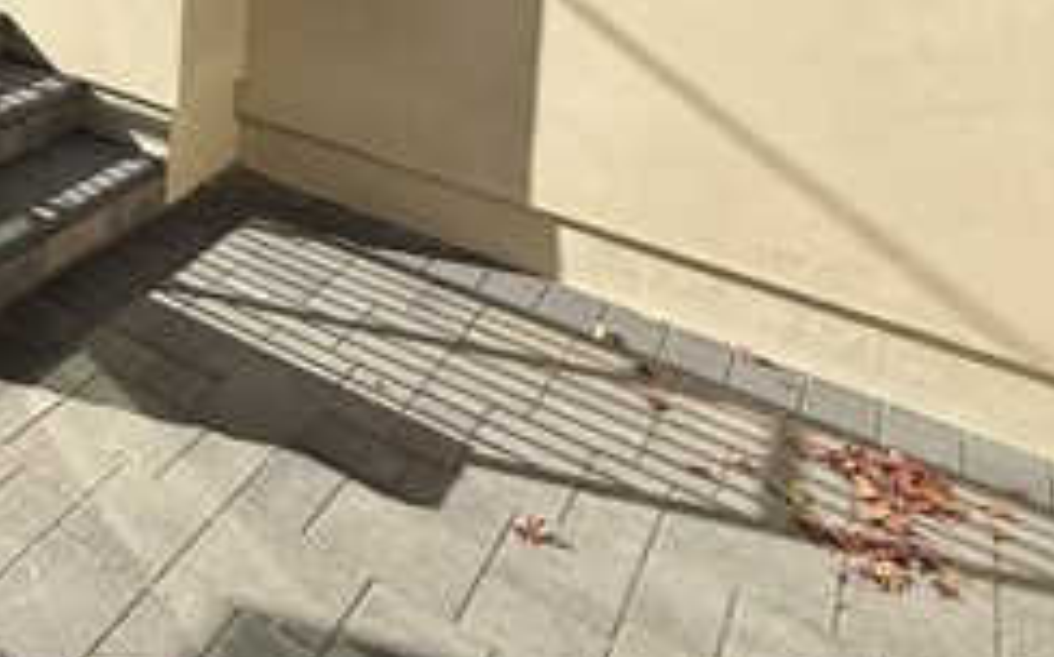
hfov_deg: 44.7
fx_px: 1119
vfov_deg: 27.1
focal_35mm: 39
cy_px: -212
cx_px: 60
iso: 50
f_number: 2.2
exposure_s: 1/2320
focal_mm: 2.22
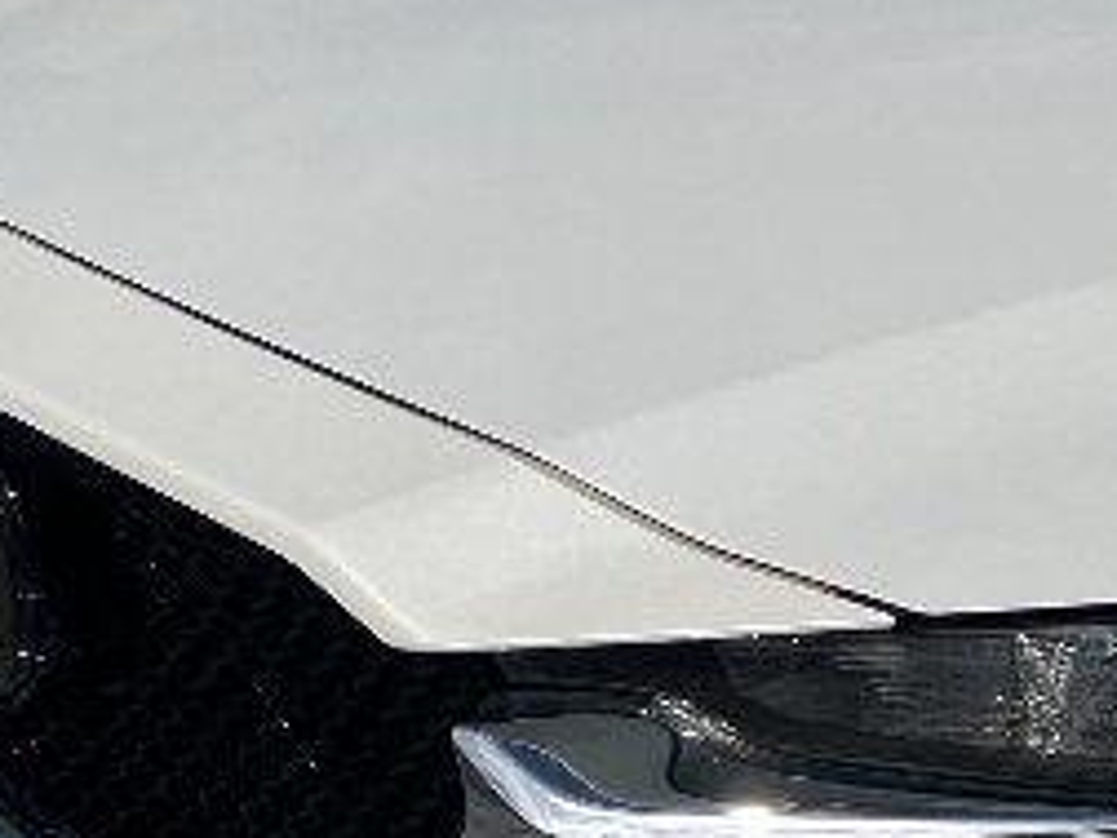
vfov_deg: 13.0
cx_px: 1884
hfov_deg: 15.3
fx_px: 3679
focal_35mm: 114
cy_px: 528
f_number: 1.8
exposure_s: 1/6944
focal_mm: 3.99
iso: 32
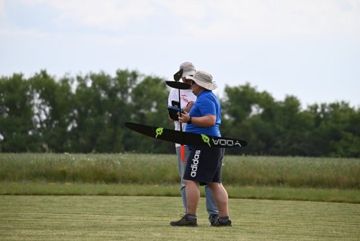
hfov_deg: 8.6
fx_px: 2401
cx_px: 180
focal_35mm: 240
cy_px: 120
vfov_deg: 5.7
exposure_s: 1/2000
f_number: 5.6
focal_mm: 240
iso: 640
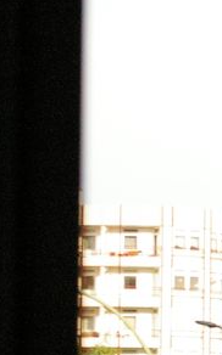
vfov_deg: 7.1
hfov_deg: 4.4
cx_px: 424
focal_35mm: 295
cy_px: 309
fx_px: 2859
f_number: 5.6
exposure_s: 1/1500
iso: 1600
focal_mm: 55
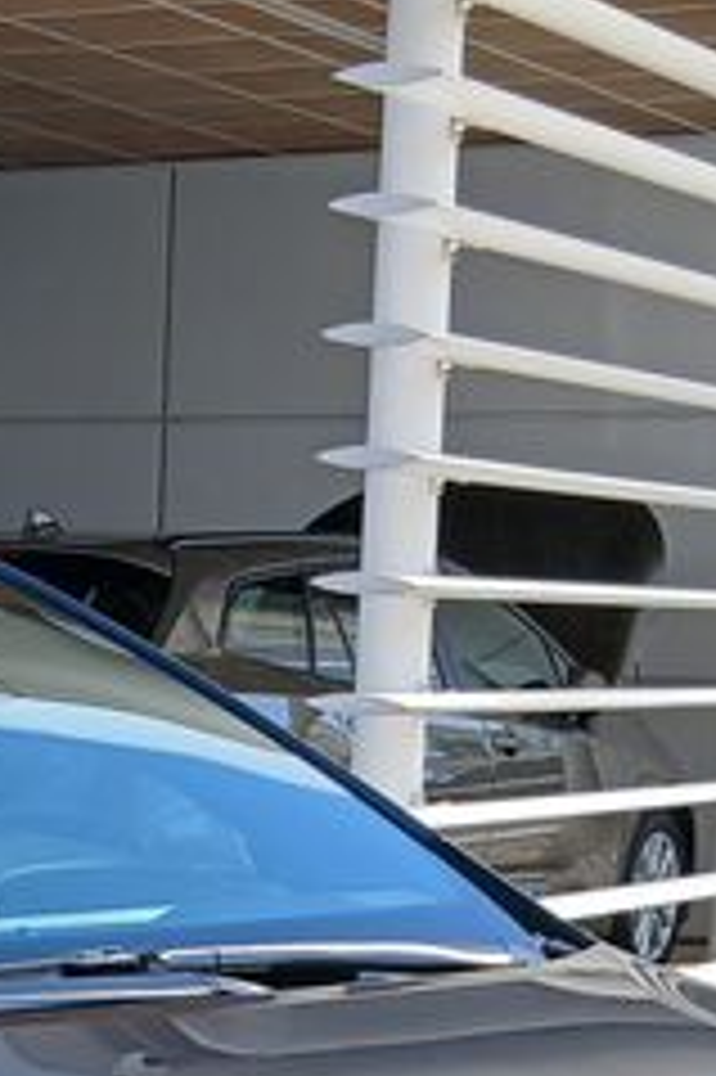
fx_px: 3465
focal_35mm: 116
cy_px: 1477
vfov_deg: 16.5
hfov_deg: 11.7
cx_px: -32
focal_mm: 3.98
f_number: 1.8
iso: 20
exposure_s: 1/340
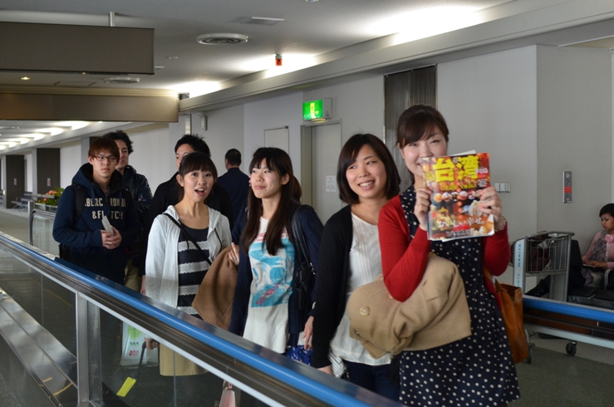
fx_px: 894
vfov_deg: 25.7
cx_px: 307
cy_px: 204
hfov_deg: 37.9
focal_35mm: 52
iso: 720
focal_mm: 35
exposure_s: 1/60
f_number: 4
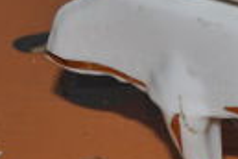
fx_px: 1765
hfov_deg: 7.5
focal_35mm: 267
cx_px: 404
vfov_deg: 5.1
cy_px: 108
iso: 200
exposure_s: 1/200
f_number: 13
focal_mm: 48
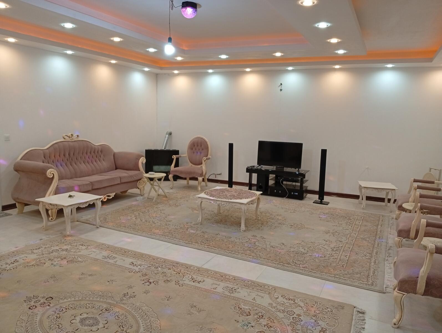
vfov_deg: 51.5
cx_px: 221
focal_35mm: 27
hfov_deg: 65.3
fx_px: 345
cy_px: 166
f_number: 1.8
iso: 282
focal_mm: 3.98
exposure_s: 1/33.3
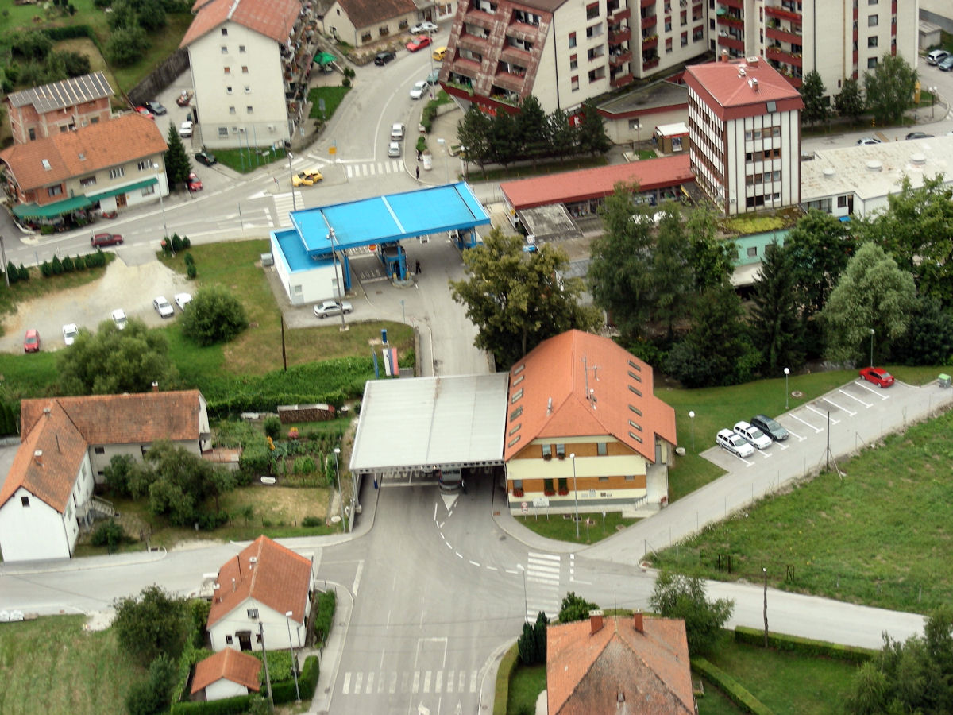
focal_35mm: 79
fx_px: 2175
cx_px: 476
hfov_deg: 24.7
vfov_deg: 18.7
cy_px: 358
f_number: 3.5
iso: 50
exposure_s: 1/83.2
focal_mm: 13.2
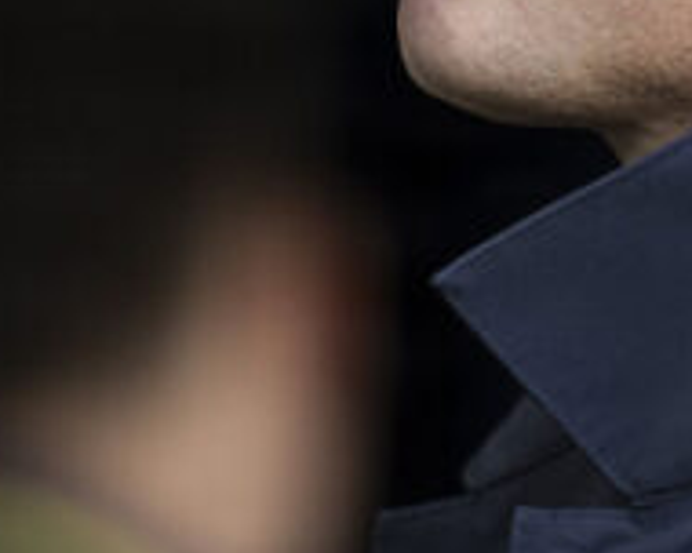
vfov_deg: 0.8
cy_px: -202
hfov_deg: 1.0
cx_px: 178
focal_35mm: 2027
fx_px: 41514
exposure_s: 1/200
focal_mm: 400
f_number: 2.8
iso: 640
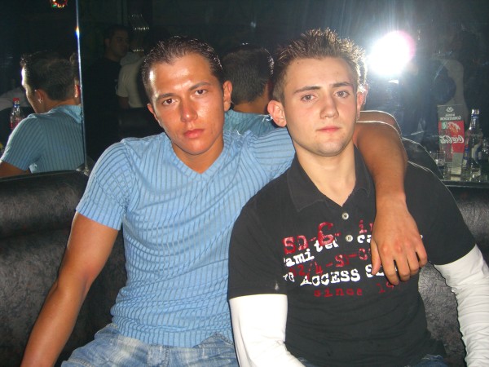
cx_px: 244
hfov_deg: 49.0
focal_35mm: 38
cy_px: 184
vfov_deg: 37.7
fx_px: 537
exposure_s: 1/60
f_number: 2.8
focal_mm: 7.9
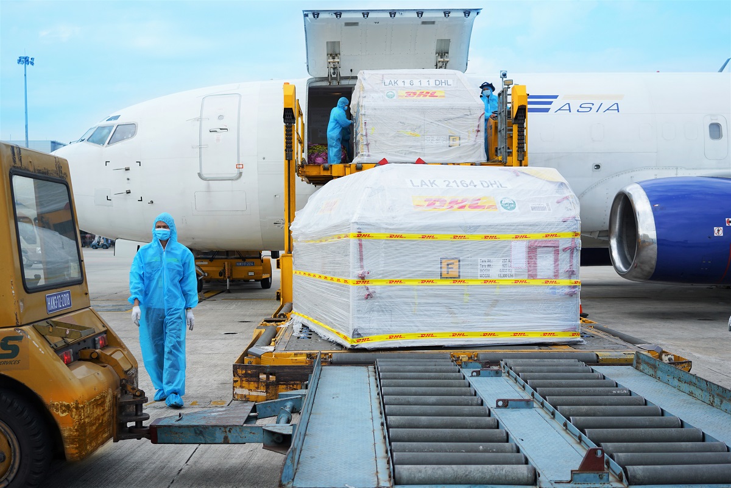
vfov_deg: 37.9
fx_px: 711
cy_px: 244
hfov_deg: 54.4
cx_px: 366
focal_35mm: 35
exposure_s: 1/1250
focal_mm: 35
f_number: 3.5
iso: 160
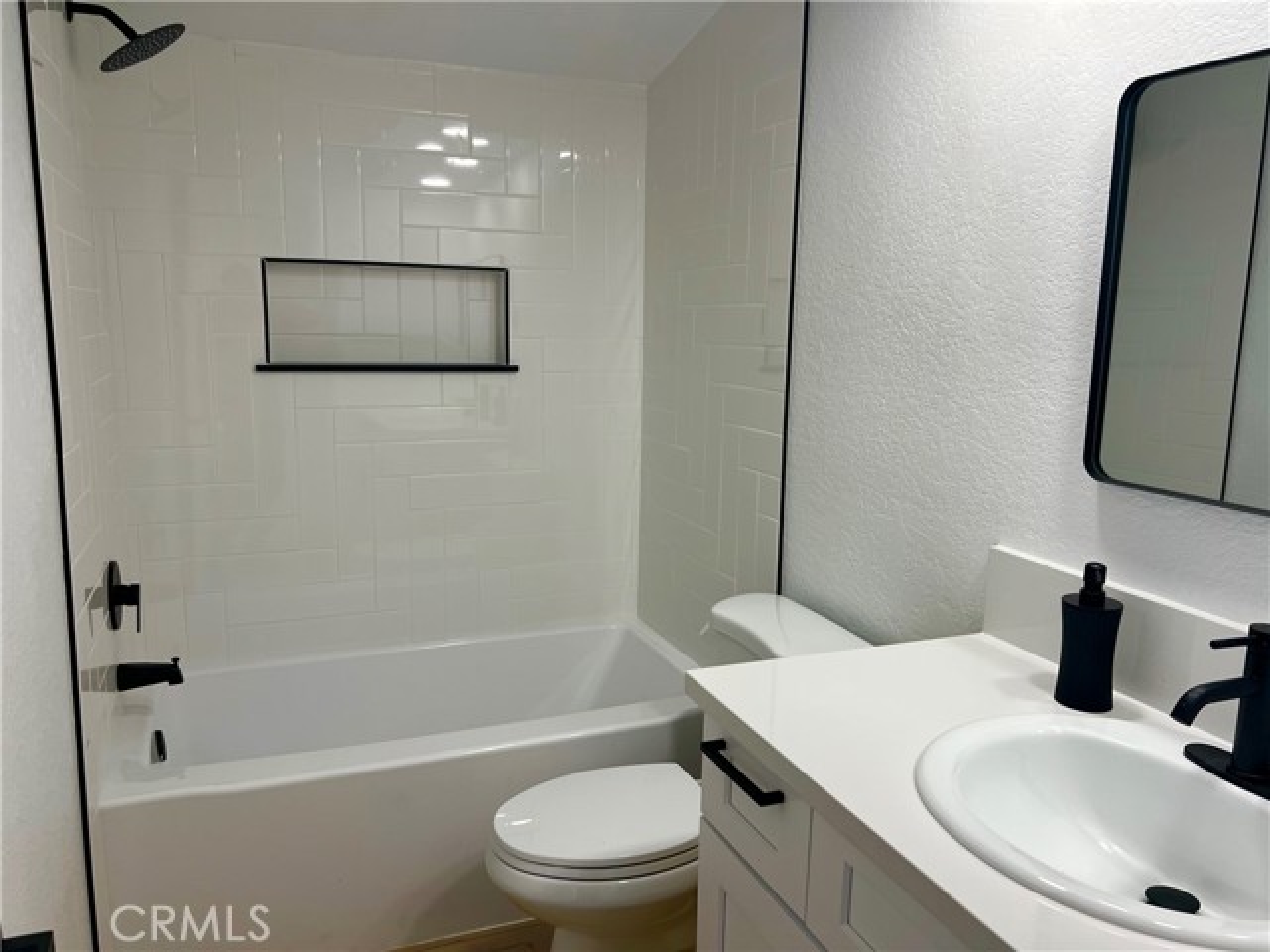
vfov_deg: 53.1
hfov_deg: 67.3
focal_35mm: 26
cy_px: 476
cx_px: 635
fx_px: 954
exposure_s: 1/121
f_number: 1.5
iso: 50
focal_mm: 5.7
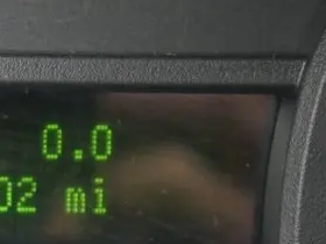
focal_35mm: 192
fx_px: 1808
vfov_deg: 7.7
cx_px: 10
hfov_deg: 10.2
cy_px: 256
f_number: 5.6
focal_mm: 42
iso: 2500
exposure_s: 1/100
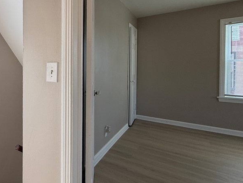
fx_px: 169
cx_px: 47
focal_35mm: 24
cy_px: 72
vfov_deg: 56.3
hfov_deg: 64.9
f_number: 2.2
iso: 64
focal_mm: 2.22
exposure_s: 1/120
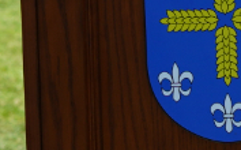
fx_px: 5161
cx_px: 241
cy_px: -136
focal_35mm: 787
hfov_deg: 2.7
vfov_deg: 1.7
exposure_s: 1/200
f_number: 7.1
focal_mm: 105
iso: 100
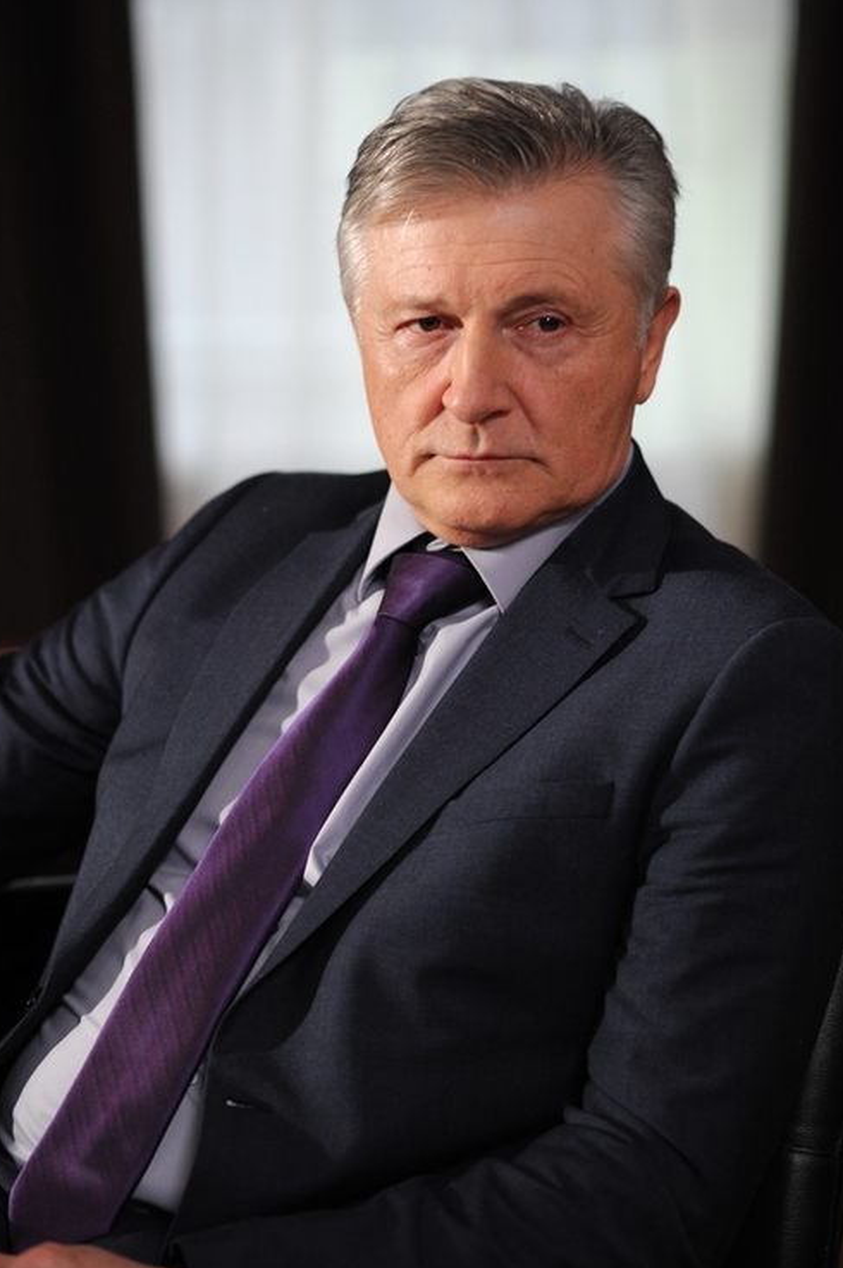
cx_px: 408
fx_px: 3660
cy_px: 686
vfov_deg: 19.7
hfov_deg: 13.1
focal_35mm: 104
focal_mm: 85
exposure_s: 1/200
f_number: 2
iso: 1250
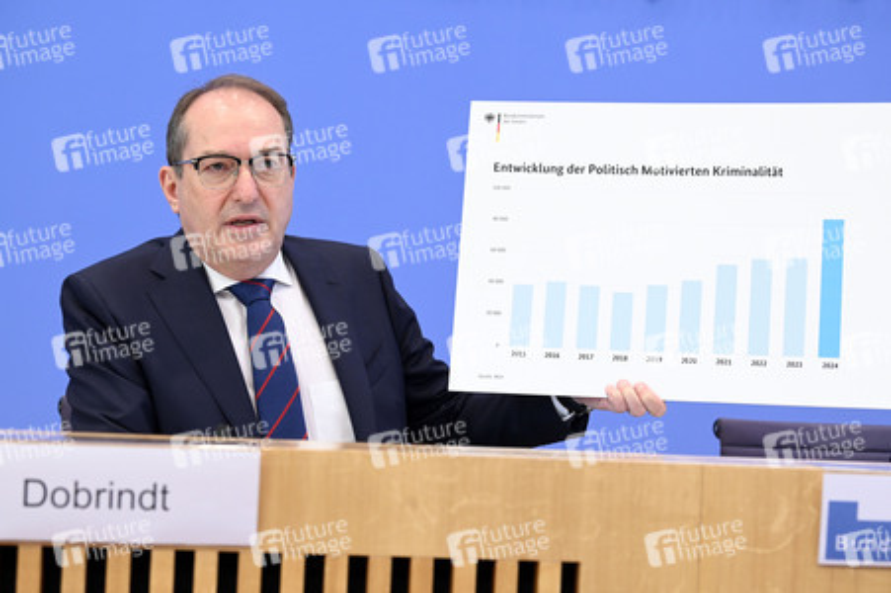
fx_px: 1731
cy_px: 296
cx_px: 446
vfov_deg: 19.4
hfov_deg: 28.9
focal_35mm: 70
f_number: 5
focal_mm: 70
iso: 2500
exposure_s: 1/400
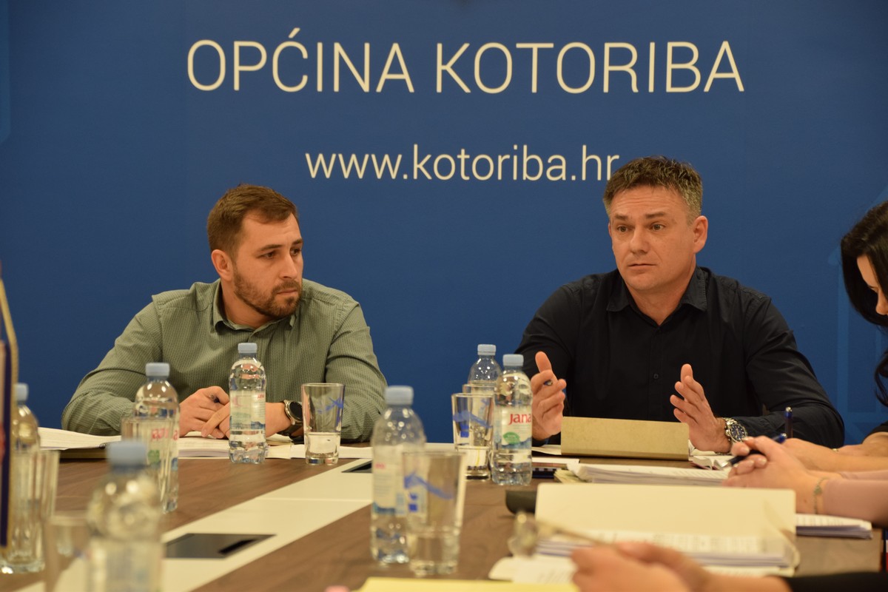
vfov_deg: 11.4
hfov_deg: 17.1
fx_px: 2960
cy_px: 296
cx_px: 444
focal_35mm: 120
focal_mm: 80
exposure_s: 1/60
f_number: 5.3
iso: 560
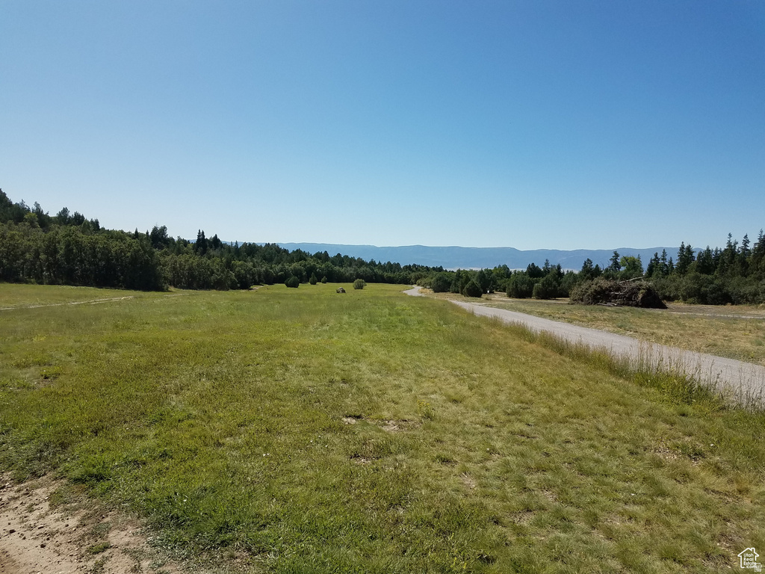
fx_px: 575
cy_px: 287
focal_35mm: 26
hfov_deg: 67.3
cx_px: 382
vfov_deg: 53.1
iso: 40
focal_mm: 4.2
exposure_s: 1/2720
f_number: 1.7
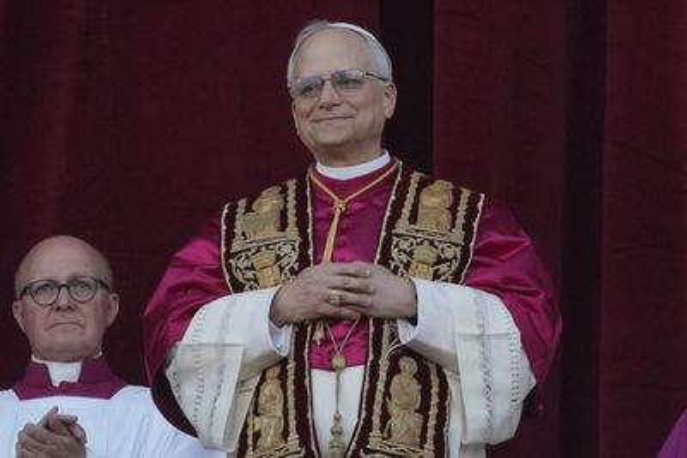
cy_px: 229
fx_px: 17180
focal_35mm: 900
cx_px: 344
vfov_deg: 1.5
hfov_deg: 2.3
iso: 1600
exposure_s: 1/1000
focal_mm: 600
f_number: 5.6
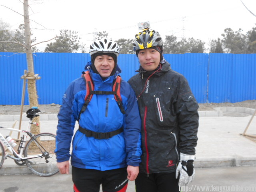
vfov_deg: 38.7
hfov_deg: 50.1
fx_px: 274
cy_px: 96
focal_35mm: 37
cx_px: 128
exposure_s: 1/30
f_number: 3.9
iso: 80
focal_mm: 6.7
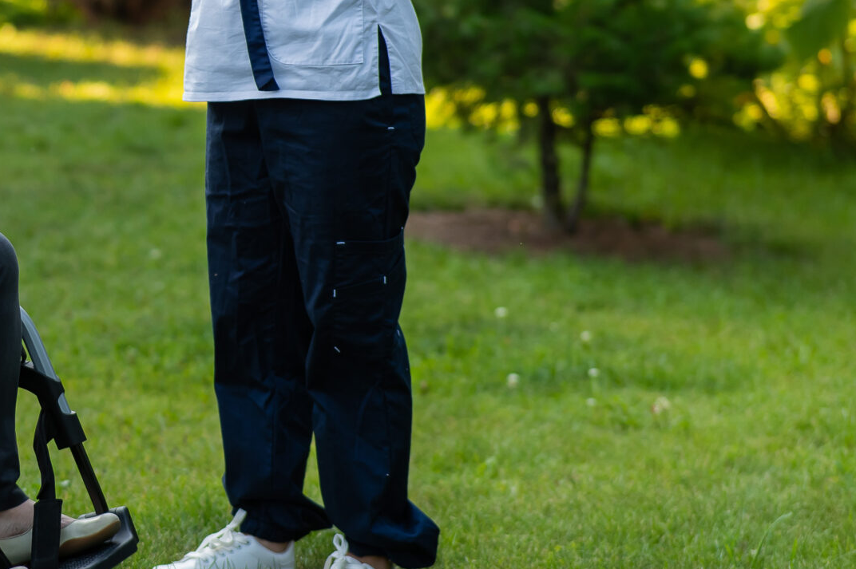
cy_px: 98
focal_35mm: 203
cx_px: 2
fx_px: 4823
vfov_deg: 6.7
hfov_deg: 10.1
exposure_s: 1/800
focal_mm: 85
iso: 200
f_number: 2
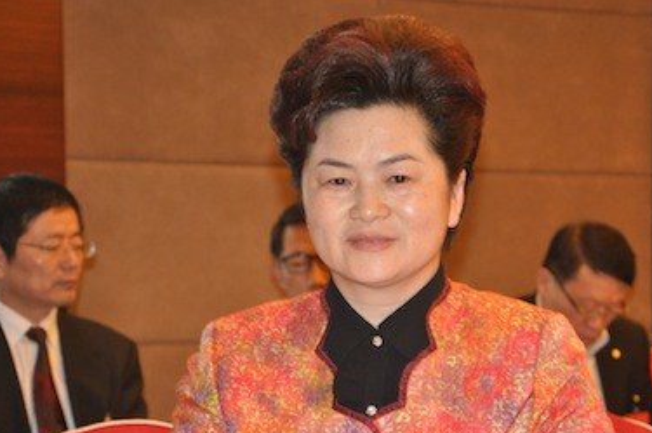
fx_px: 2243
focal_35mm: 124
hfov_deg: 16.5
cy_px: 287
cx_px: 386
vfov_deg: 11.0
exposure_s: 1/30
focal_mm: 62
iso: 800
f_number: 5.3
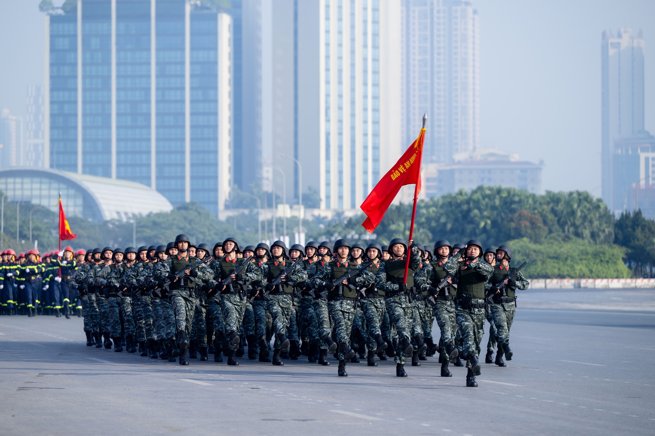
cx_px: 328
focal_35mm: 165
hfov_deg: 12.5
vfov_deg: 8.3
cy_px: 218
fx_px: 3002
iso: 200
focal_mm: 165
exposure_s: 1/1250
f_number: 4
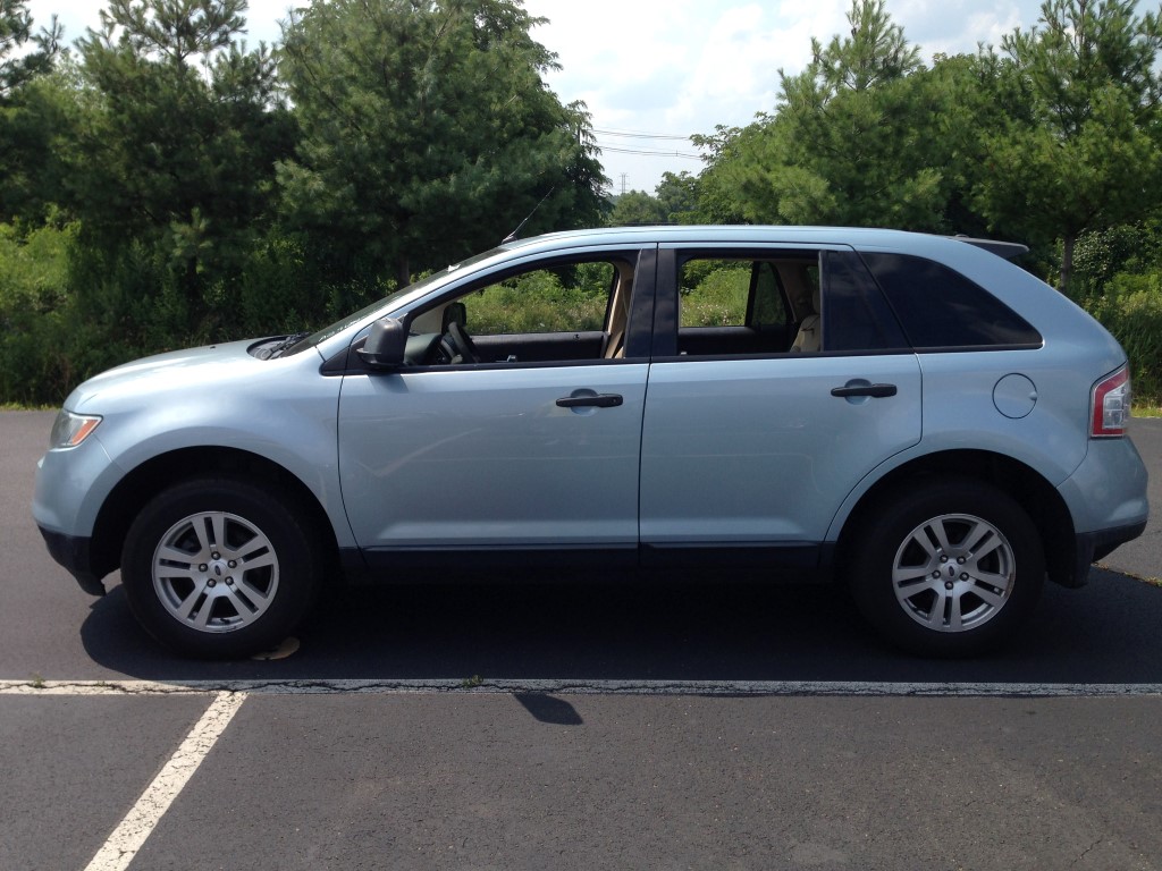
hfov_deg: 55.4
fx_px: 1108
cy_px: 436
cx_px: 581
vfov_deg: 42.9
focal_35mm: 33
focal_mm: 4.12
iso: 50
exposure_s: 1/1232
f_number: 2.4
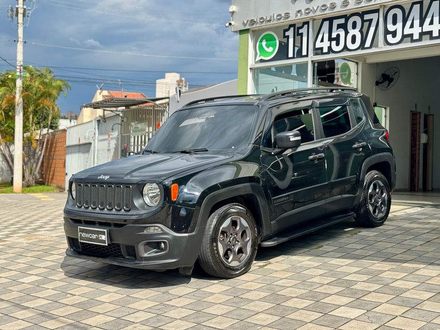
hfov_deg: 39.6
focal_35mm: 48
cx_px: 220
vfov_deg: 30.3
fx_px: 610
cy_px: 165
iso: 64
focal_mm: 6.76
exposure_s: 1/1524
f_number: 1.78
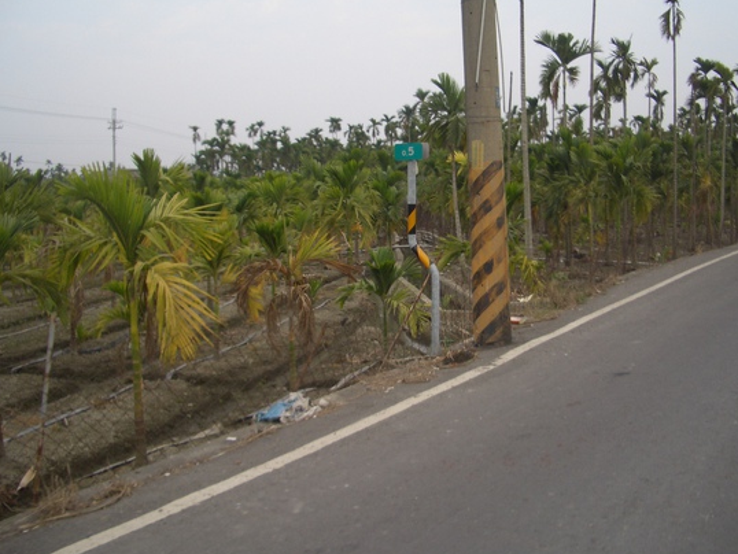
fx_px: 832
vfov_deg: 36.8
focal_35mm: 39
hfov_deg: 47.8
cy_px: 267
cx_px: 390
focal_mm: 5.8
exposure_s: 1/250
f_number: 2.6
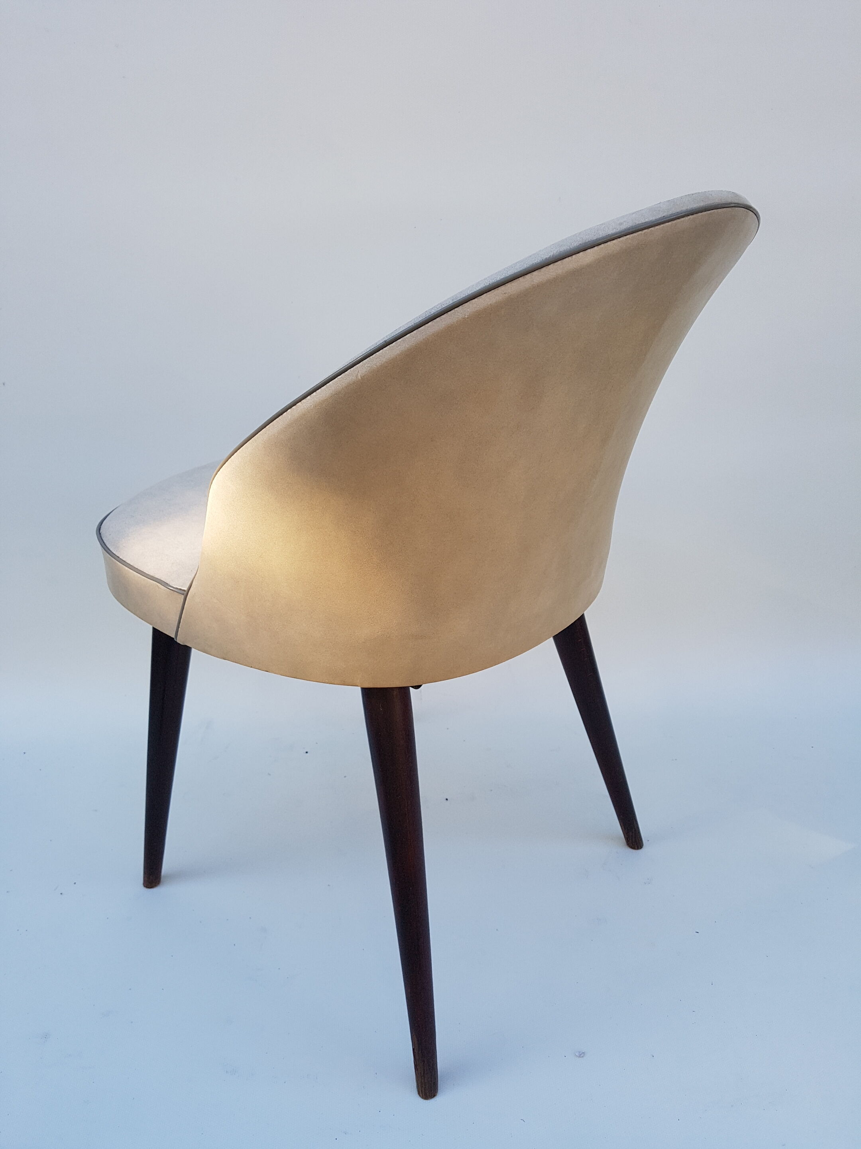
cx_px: 430
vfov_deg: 67.3
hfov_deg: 53.1
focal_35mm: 26
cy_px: 574
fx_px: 862
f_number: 1.7
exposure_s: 1/296
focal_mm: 4.2
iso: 50
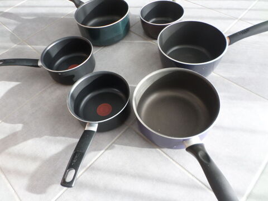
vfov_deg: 54.9
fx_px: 194
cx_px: 134
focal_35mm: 25
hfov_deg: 69.4
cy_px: 100
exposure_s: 1/30
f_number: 2.5
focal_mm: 4.5
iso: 80
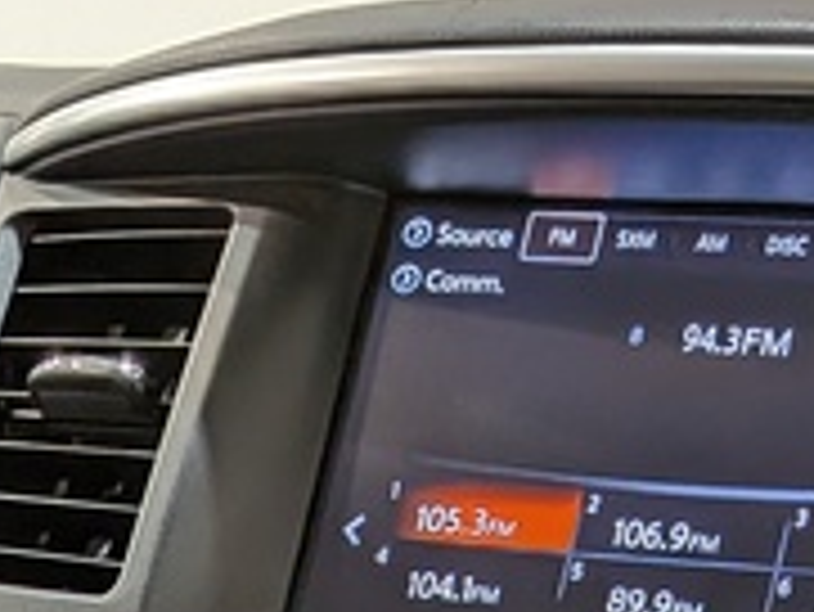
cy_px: 1377
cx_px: 0
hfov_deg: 14.3
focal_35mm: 136
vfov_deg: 9.8
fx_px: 3200
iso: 58
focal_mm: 4.53
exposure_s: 1/33.3
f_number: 1.7
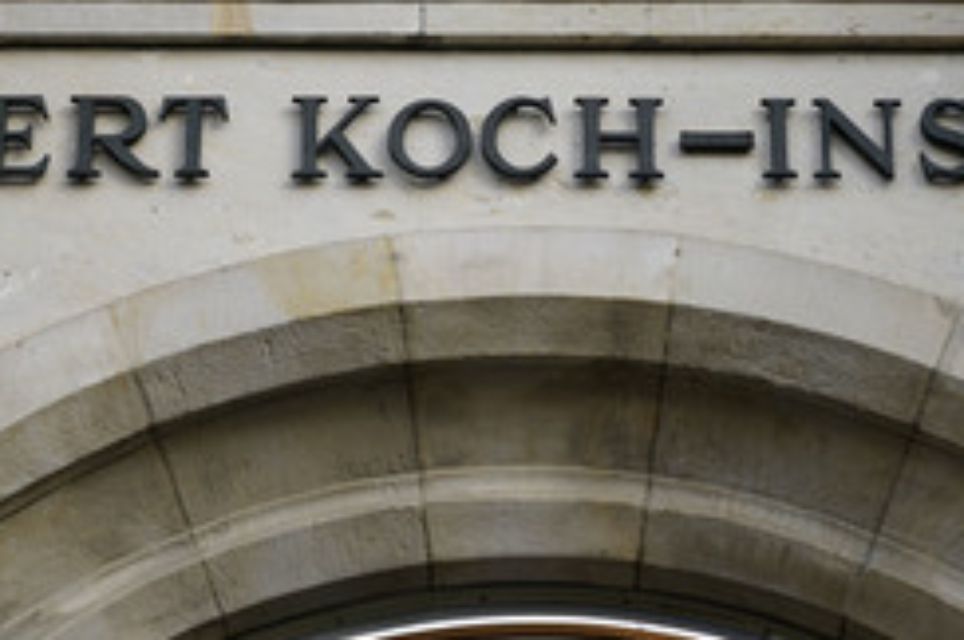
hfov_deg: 16.8
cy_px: 510
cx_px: 559
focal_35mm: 122
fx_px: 3263
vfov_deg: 11.2
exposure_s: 1/400
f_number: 3.5
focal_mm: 66
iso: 320
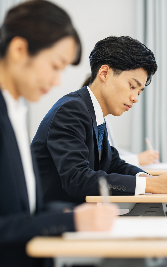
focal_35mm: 161
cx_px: 141
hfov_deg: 8.1
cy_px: 134
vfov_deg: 13.0
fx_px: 1172
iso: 250
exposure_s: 1/200
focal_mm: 105
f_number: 2
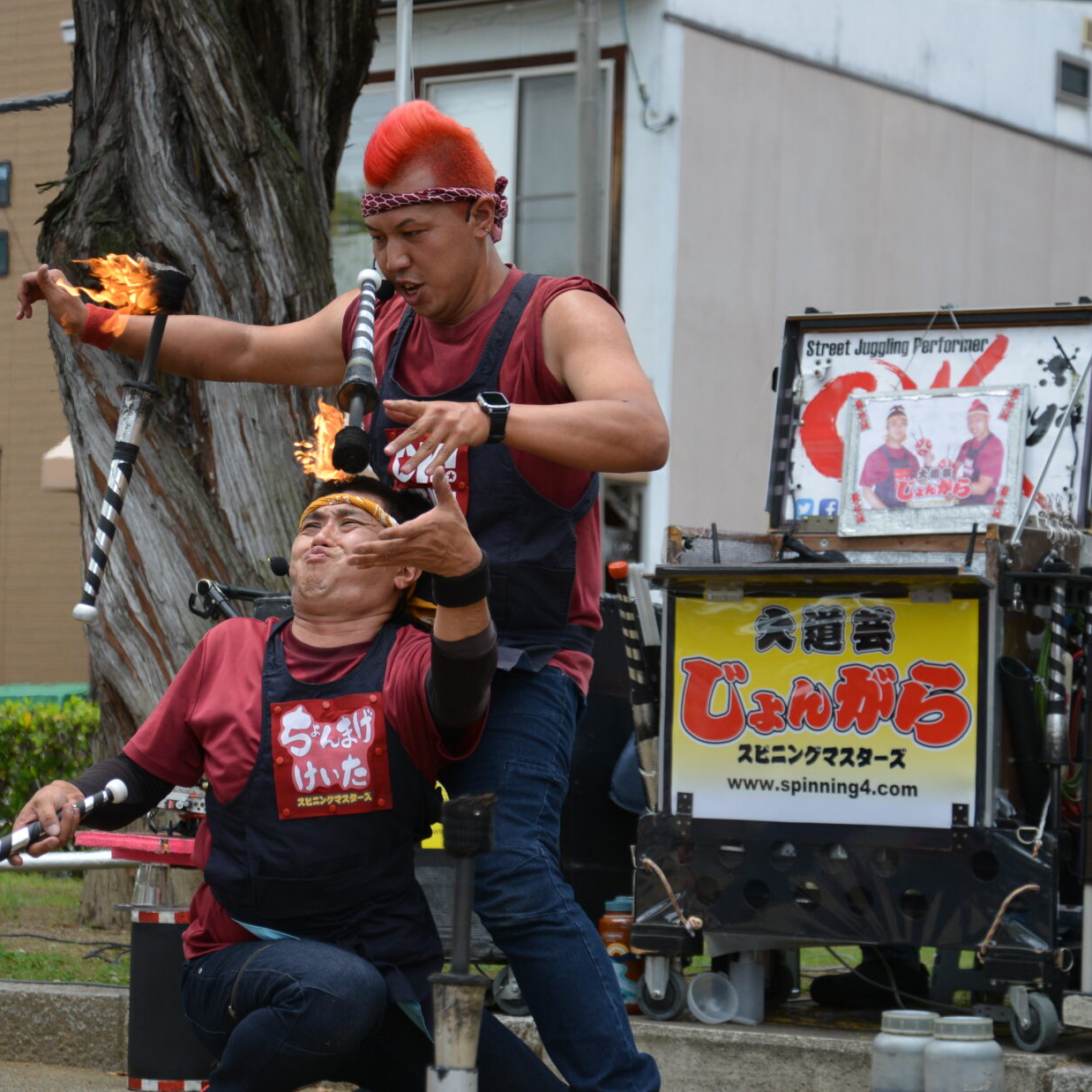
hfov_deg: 16.0
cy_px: 600
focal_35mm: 109
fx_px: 3890
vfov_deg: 16.0
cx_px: 390
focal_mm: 62
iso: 640
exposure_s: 1/2000
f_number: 4.5
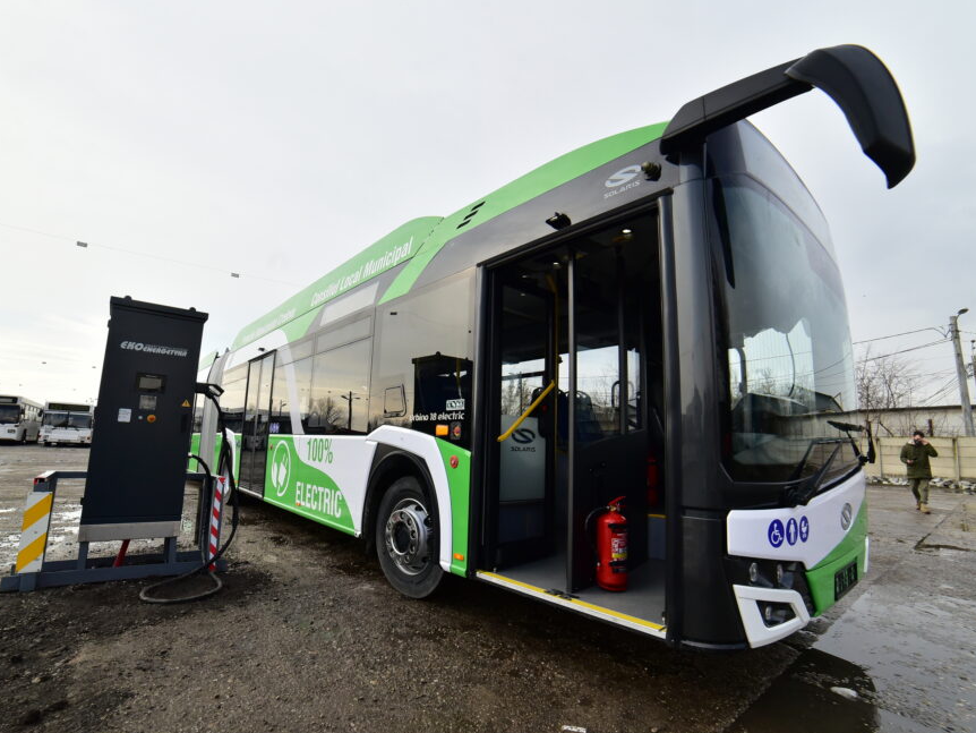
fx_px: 451
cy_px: 367
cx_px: 481
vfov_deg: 78.1
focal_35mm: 16
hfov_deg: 94.5
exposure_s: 1/2500
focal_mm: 14
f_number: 9
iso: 1600
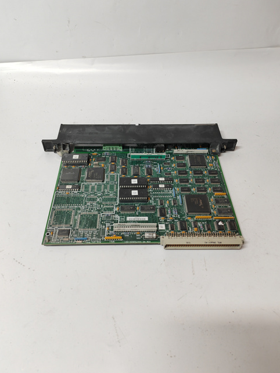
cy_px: 185
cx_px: 138
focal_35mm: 28
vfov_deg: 63.4
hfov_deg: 49.8
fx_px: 302
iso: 1000
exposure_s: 1/120
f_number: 1.9
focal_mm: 6.12
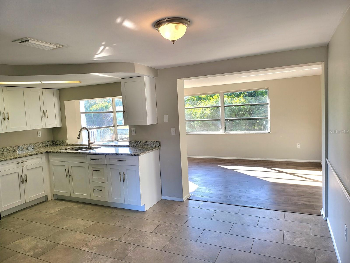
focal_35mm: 24
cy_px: 132
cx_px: 175
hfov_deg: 71.6
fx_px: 243
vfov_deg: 56.8
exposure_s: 1/120
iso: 40
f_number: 1.8
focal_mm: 5
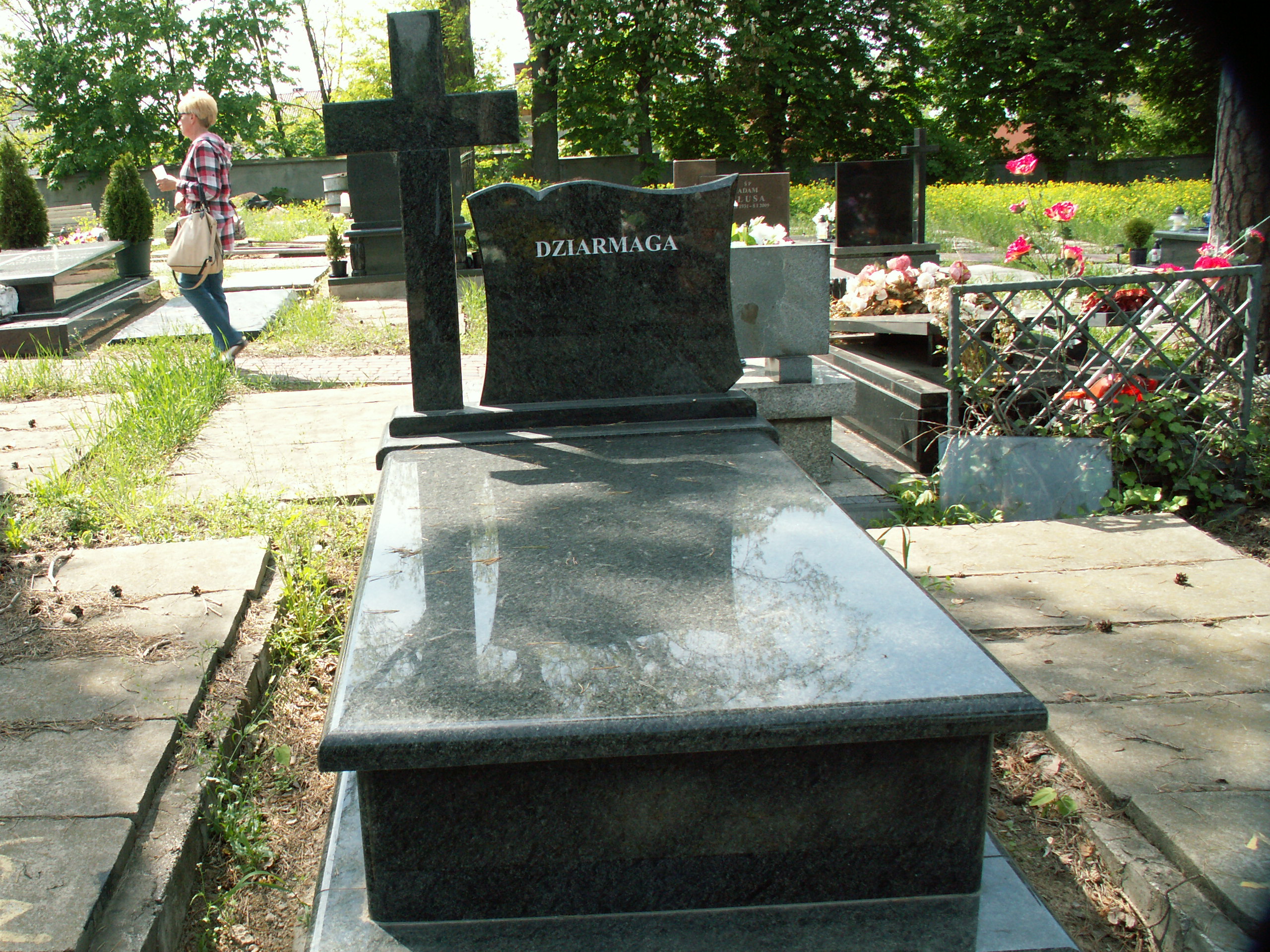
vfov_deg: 40.7
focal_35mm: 35
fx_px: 1284
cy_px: 476
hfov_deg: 52.6
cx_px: 635
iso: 50
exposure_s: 1/100
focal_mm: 5.86
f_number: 5
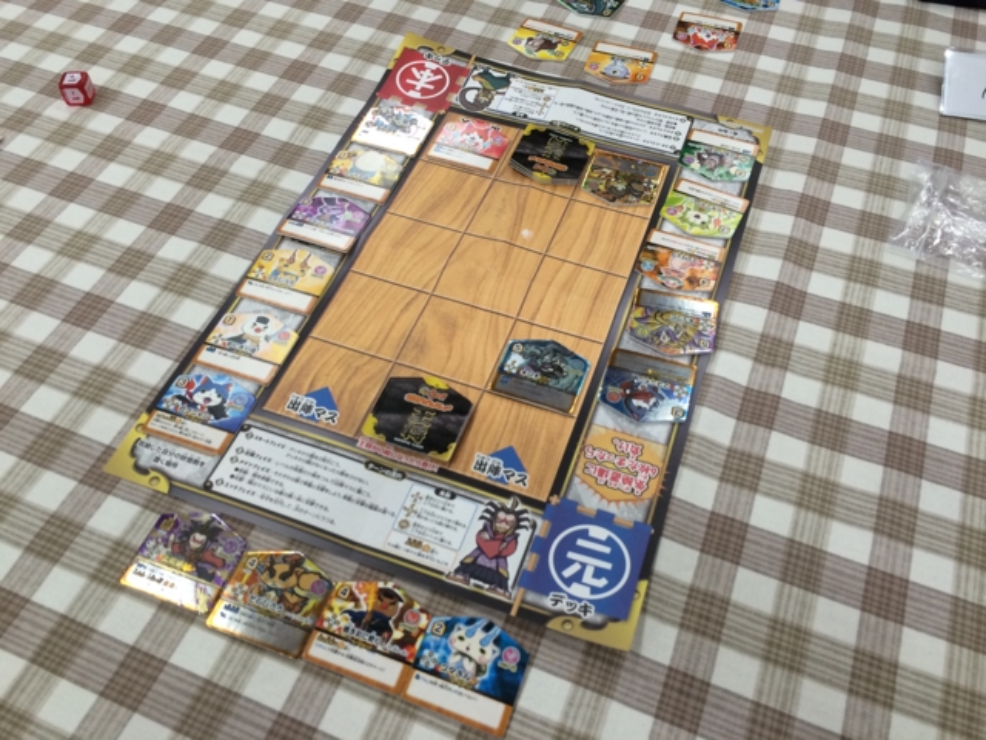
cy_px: 370
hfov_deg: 61.7
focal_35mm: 29
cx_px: 493
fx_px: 826
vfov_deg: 48.2
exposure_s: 1/30
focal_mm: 4.15
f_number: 2.2
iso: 40
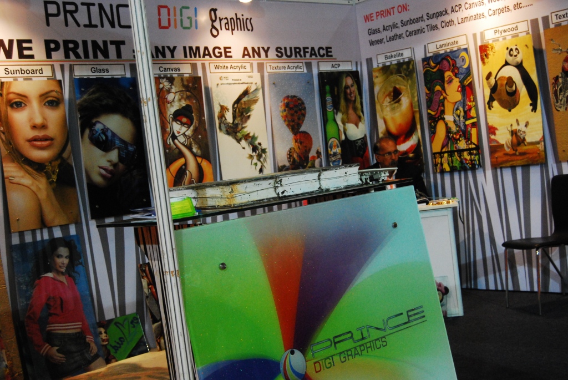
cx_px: 284
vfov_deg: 26.5
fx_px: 805
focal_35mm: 51
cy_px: 190
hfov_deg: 38.8
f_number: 5
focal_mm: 34
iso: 1600
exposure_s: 1/100
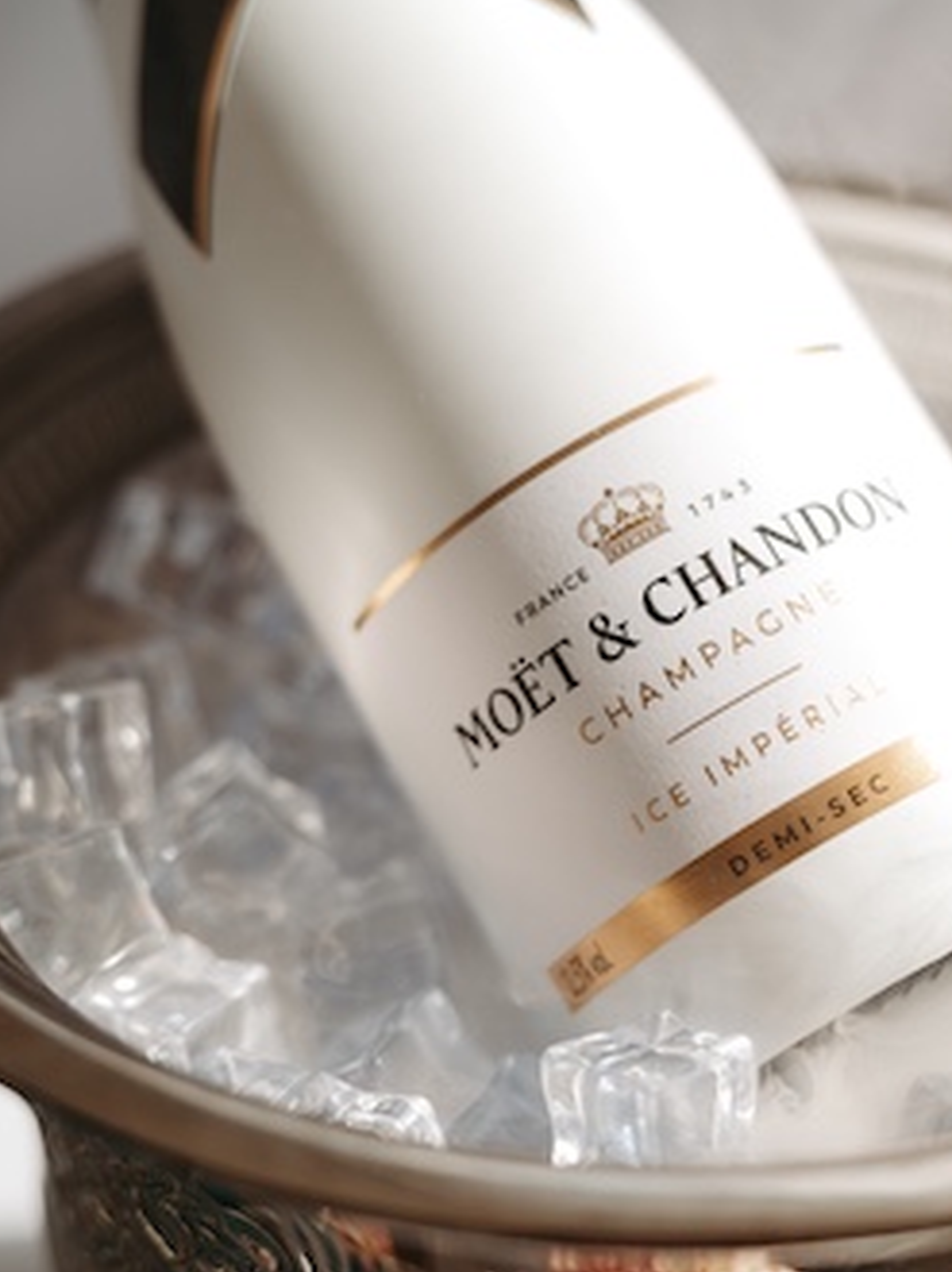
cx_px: 678
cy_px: 634
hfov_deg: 20.9
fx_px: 2570
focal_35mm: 70
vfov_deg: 27.8
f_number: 3.2
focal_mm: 48
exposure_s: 1/200
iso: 100
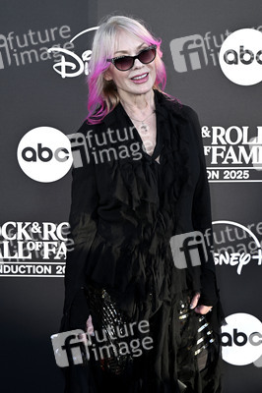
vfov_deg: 30.1
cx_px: 131
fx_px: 733
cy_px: 196
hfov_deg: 20.3
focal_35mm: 67
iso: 250
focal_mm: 67
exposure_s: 1/320
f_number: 7.1
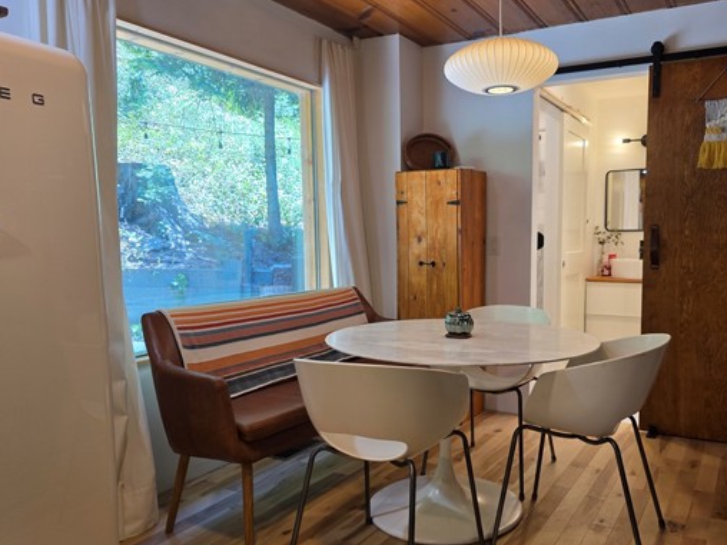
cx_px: 426
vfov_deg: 48.2
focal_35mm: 29
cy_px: 295
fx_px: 609
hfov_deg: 61.3
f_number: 1.7
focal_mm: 6.3
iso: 100
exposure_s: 1/120
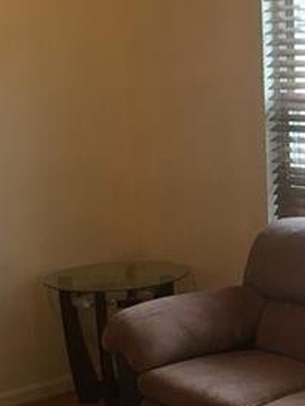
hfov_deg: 16.9
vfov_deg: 22.9
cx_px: 333
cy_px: 262
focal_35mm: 85
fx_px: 997
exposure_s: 1/30
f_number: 2.2
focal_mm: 4.15
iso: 32
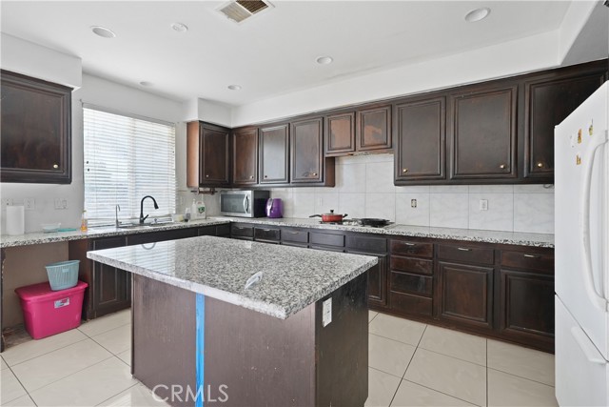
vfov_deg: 73.8
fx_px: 271
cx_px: 304
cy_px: 204
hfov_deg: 96.7
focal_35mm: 16
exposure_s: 1/25
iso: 400
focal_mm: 16
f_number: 4
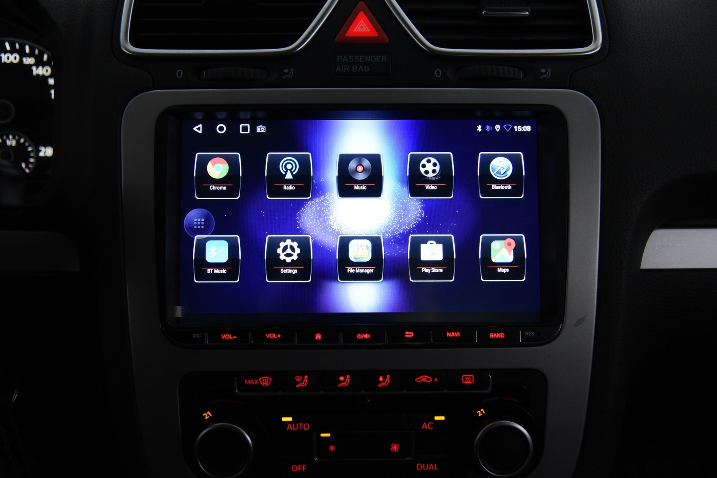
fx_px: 757
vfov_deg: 35.1
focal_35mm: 38
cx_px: 358
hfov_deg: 50.7
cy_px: 239
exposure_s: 1/160
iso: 4000
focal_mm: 38
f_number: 4
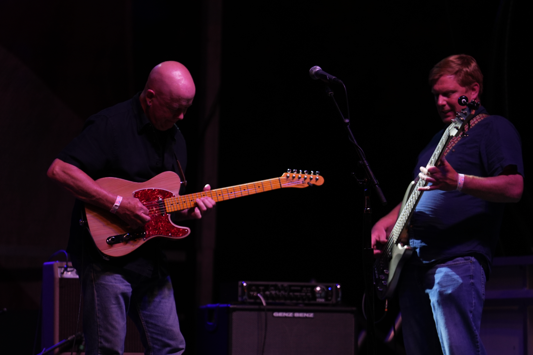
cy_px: 242
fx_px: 4249
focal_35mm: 287
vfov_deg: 4.8
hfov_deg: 7.2
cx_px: 275
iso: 800
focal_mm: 200
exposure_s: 1/640
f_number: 2.8
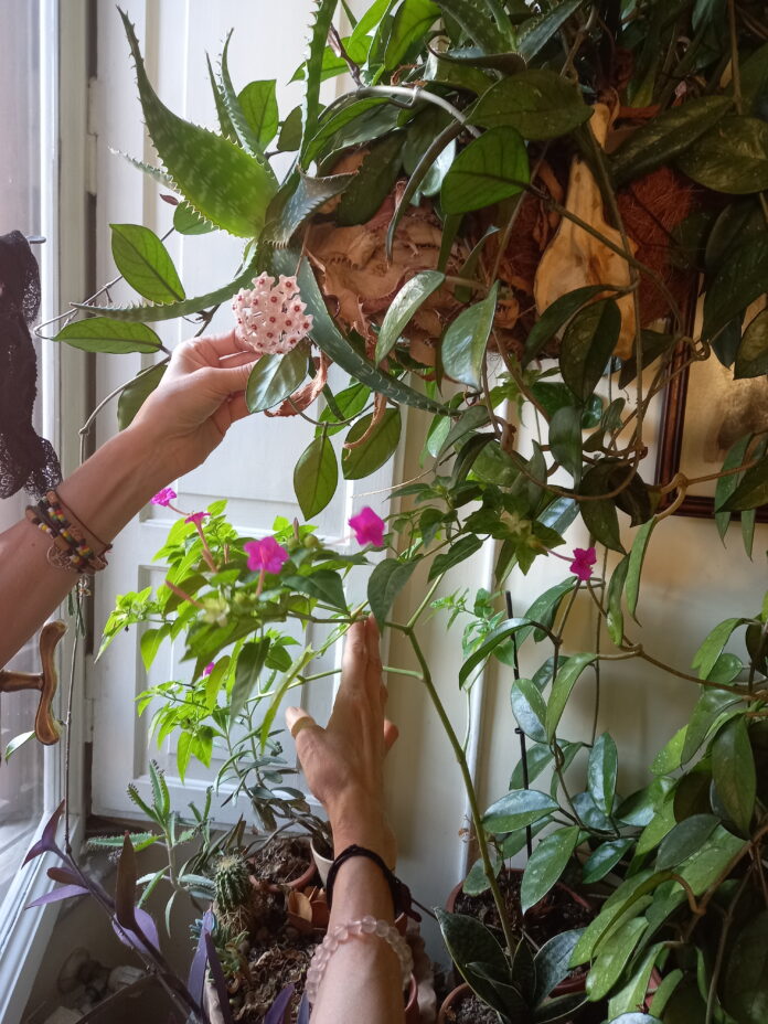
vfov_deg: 69.4
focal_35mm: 25
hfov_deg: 54.9
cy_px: 512
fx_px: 740
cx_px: 384
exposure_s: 1/33.3
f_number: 2
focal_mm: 4.6
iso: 160
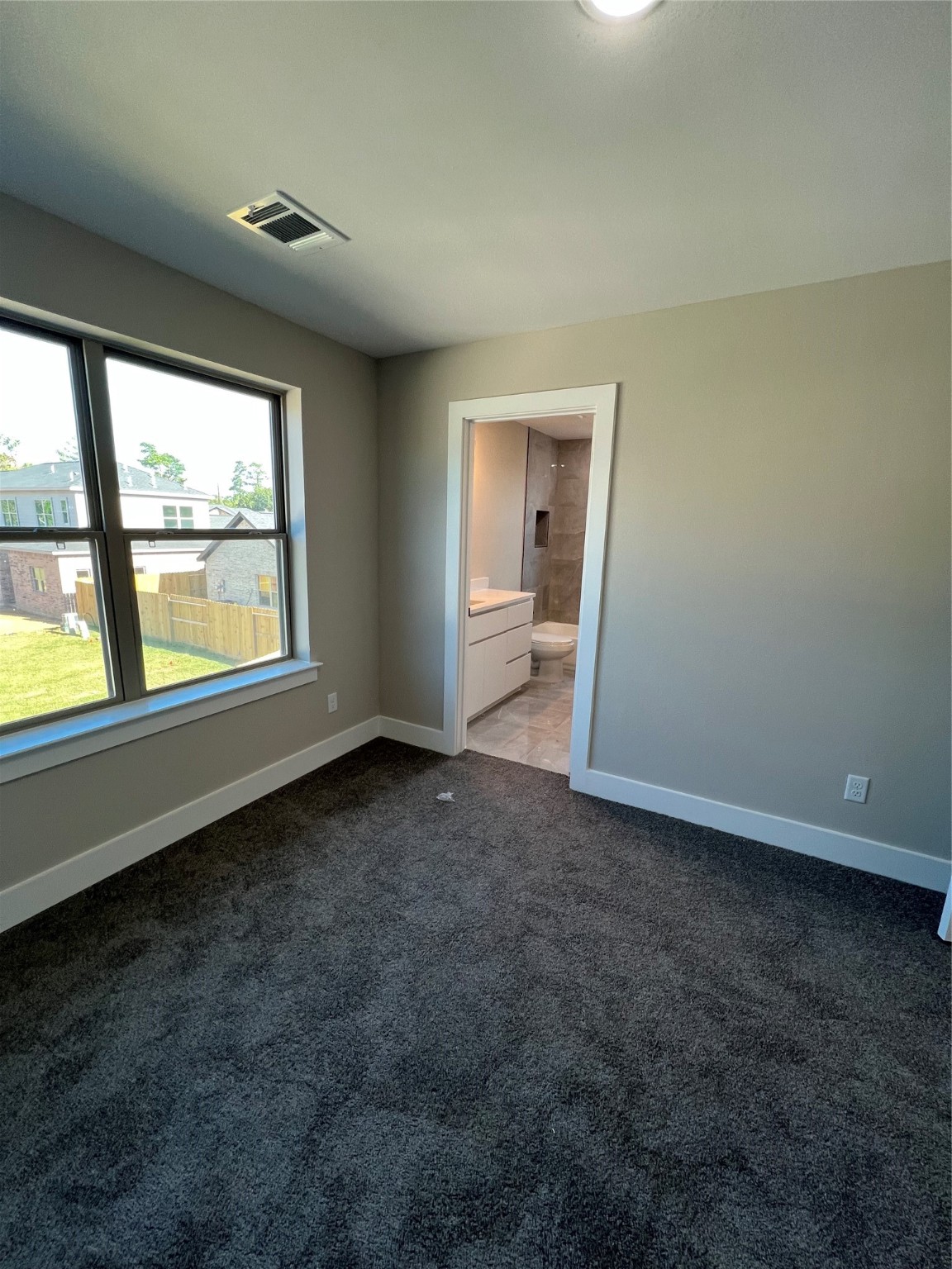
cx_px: 476
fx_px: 477
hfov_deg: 89.9
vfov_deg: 106.2
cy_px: 634
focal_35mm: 13
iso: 125
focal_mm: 1.57
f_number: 1.8
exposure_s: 1/120
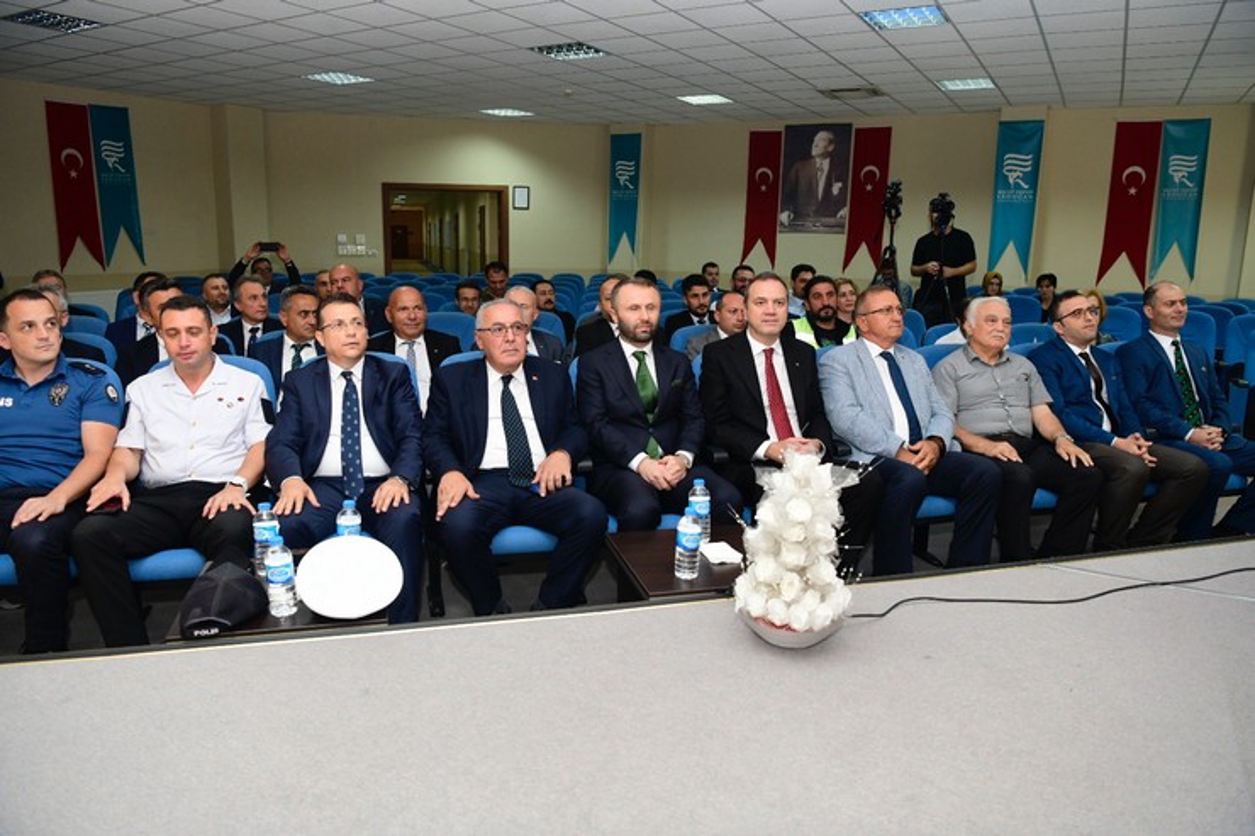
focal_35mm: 24
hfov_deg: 73.8
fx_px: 836
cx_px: 628
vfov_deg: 53.1
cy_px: 418
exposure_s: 1/60
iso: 1000
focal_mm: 24
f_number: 4.5
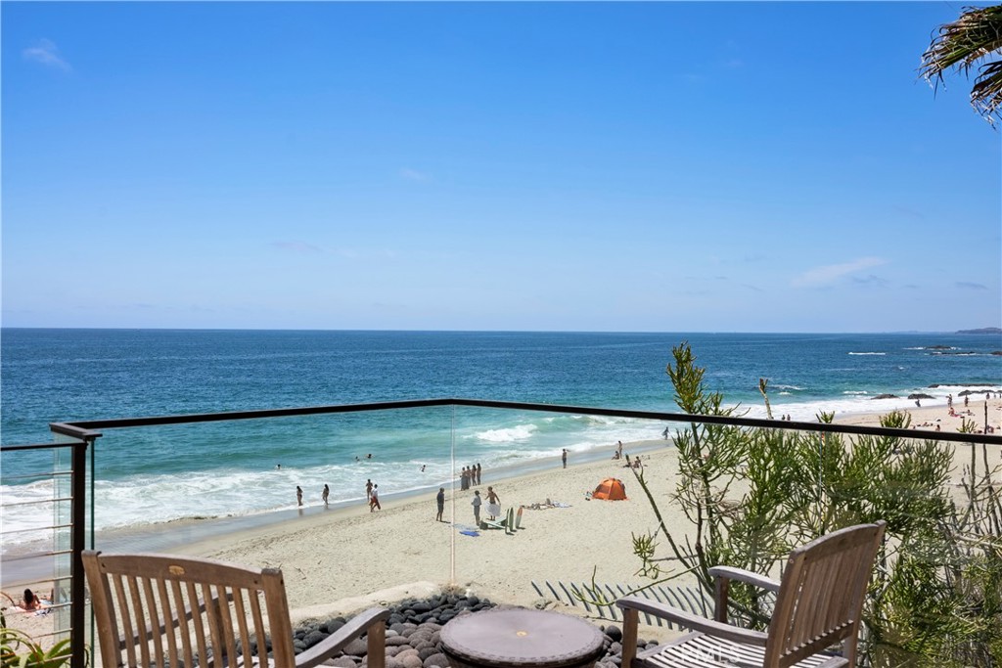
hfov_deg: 54.4
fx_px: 974
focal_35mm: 35
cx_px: 501
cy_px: 334
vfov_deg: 37.9
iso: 100
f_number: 8
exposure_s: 1/640
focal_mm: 35
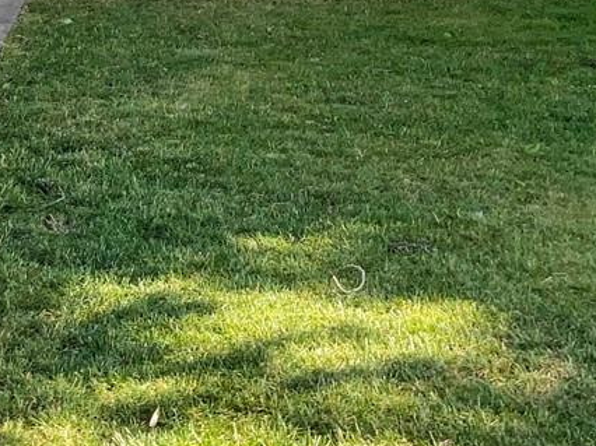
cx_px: 210
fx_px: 1876
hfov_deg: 18.0
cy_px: -221
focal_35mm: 109
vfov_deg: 12.9
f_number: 1.8
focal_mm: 3
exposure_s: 1/266
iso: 16
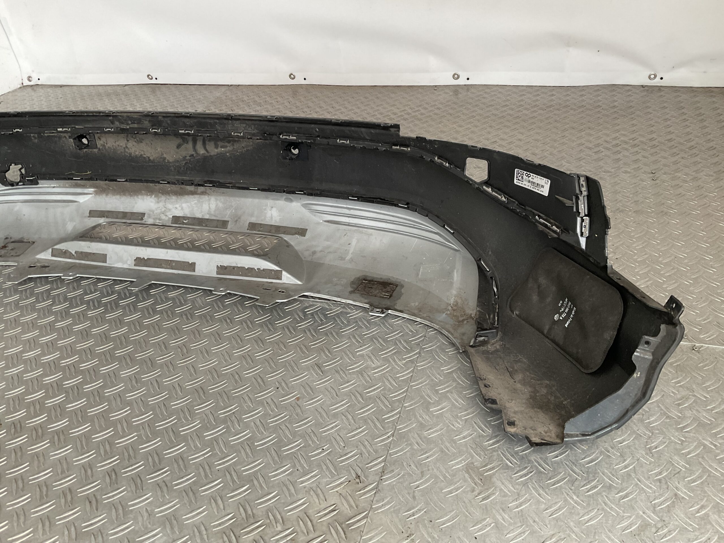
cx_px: 362
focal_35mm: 29
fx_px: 607
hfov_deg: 61.7
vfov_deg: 48.2
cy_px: 272
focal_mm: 3
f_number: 1.8
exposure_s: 1/60
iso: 64
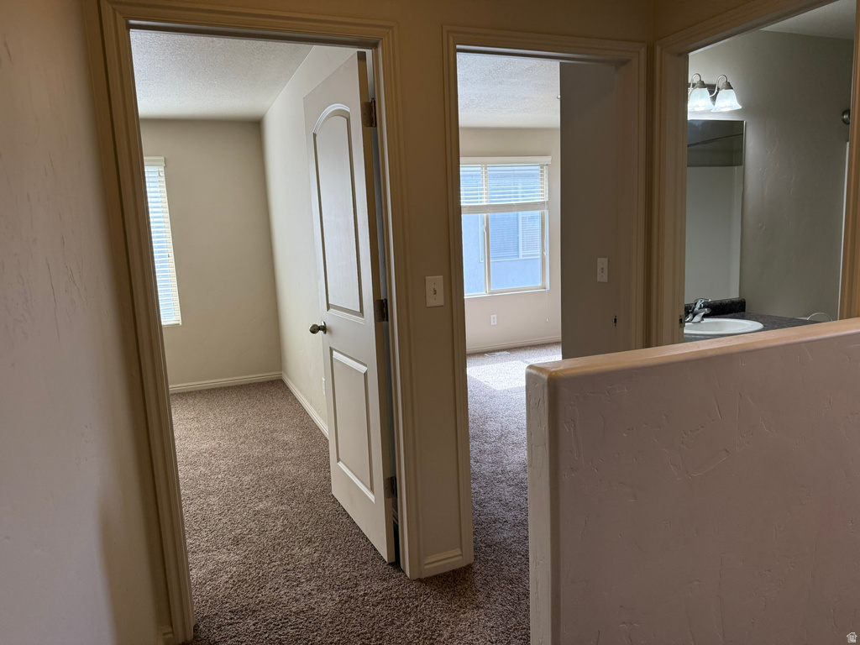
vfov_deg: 56.8
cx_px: 430
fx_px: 596
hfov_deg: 71.6
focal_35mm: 24
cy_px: 322
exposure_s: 1/224
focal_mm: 6.76
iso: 160
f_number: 1.78
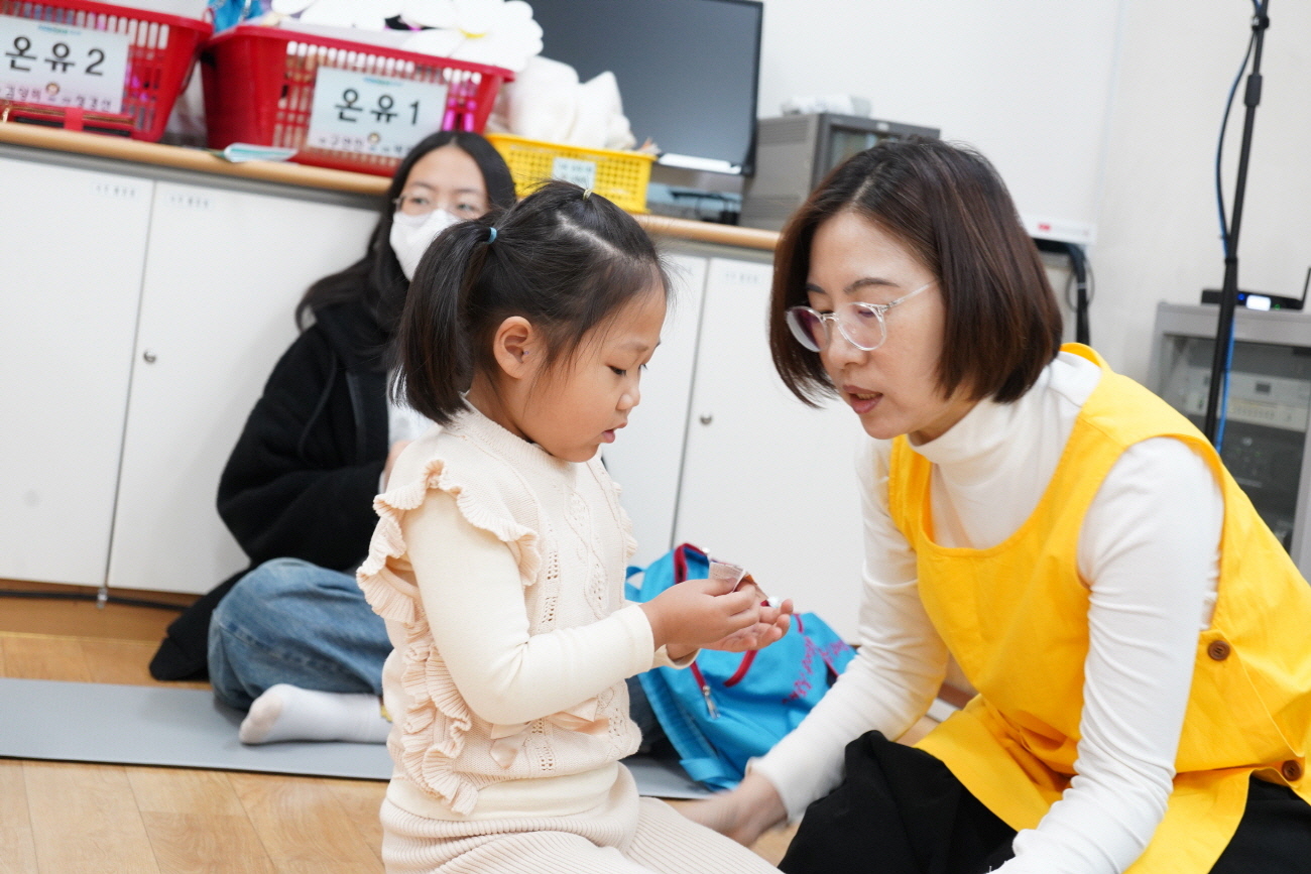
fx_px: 2185
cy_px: 437
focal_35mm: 60
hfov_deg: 33.4
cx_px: 656
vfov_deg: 22.6
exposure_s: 1/60
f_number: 5.6
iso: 2500
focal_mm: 60
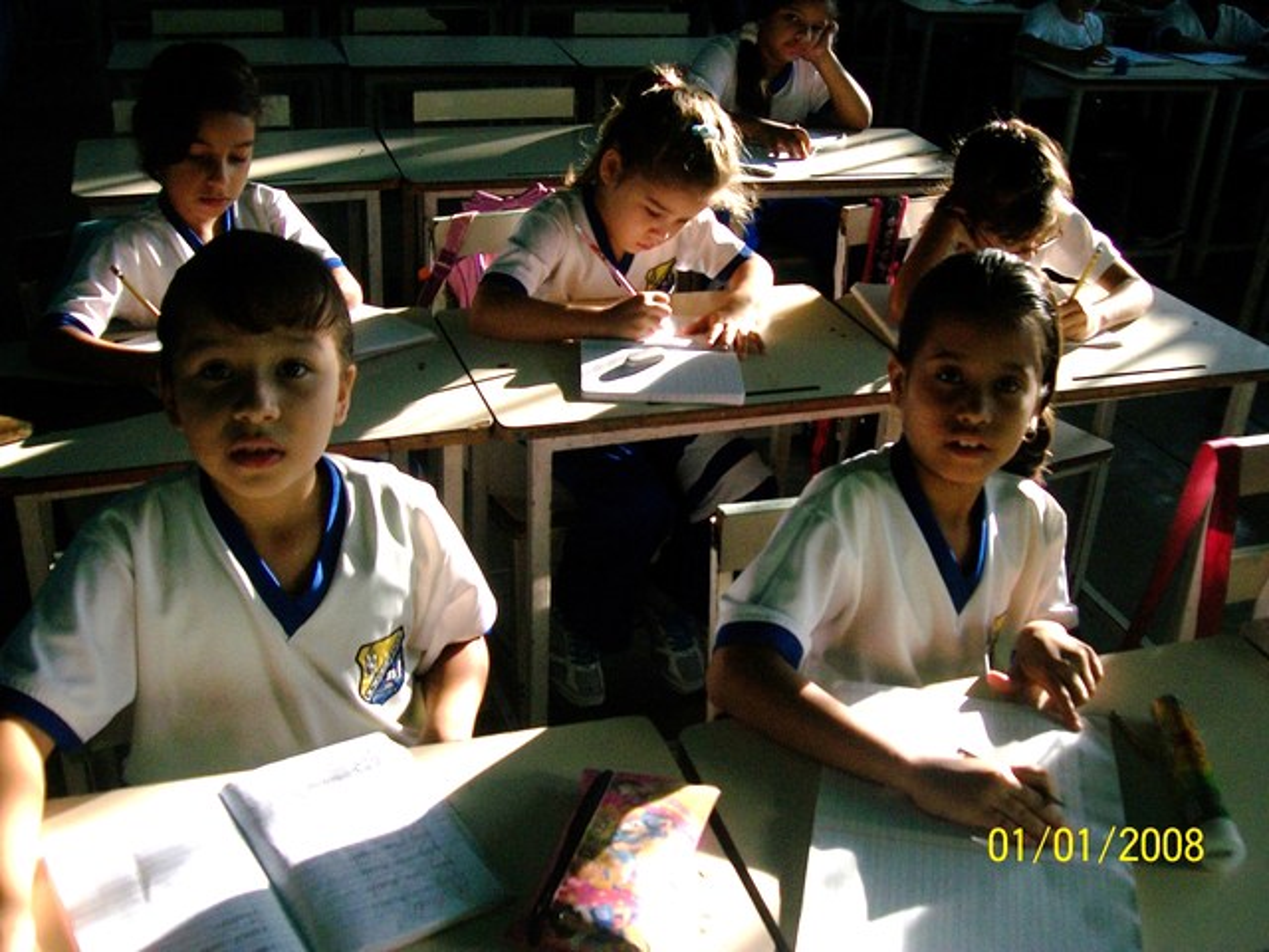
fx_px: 1320
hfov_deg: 51.4
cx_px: 634
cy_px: 476
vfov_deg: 39.7
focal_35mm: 36
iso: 80
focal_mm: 6
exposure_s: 1/500
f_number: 2.7
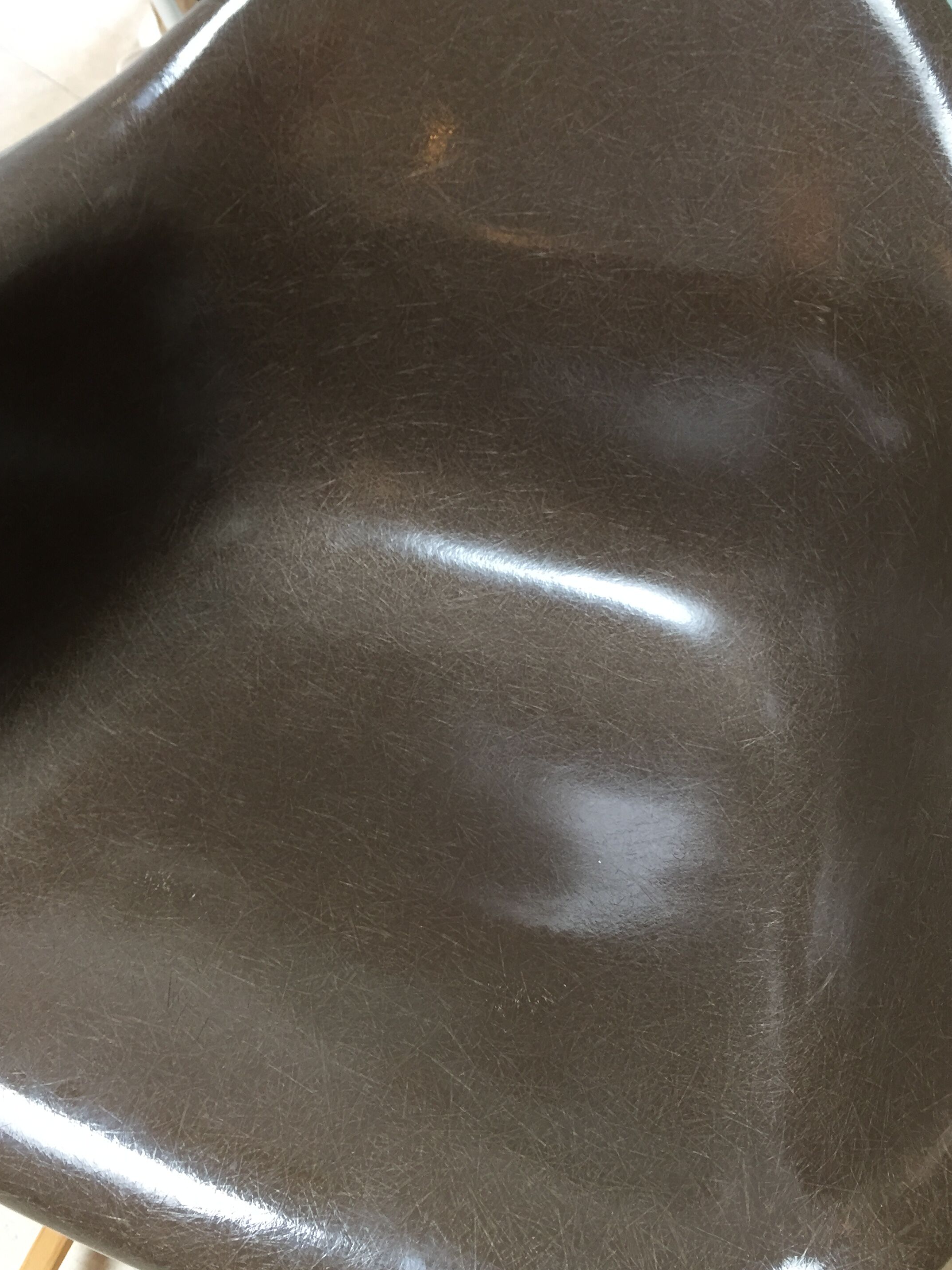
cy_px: 602
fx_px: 1210
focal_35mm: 33
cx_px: 468
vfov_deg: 55.3
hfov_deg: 42.9
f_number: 2.2
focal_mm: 4.15
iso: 64
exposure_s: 1/33
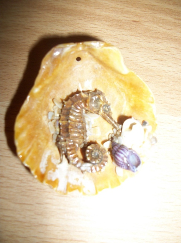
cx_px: 90
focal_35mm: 32
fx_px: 224
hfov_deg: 44.1
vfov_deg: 56.9
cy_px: 122
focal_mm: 5.7
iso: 80
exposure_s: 1/30
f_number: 2.9
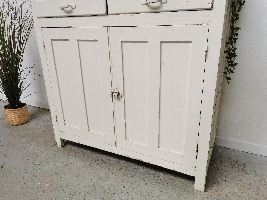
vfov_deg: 51.4
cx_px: 134
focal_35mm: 27
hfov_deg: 65.3
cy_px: 100
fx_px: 208
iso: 50
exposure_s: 1/154
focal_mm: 5.58
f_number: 1.8
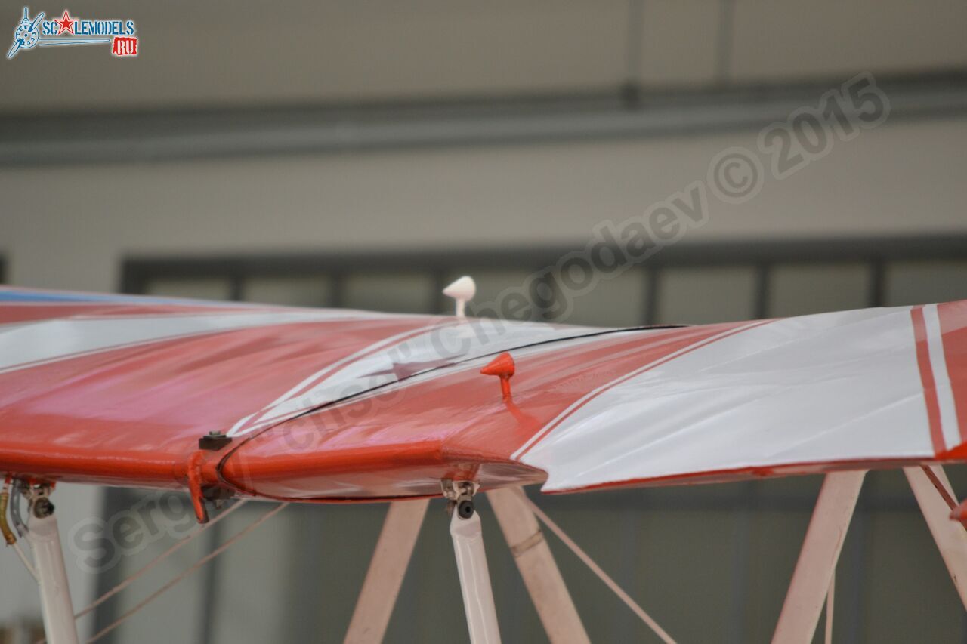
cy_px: 322
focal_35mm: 450
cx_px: 484
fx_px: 12085
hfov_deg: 4.6
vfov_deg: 3.1
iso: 500
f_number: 5.6
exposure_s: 1/60
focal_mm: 300
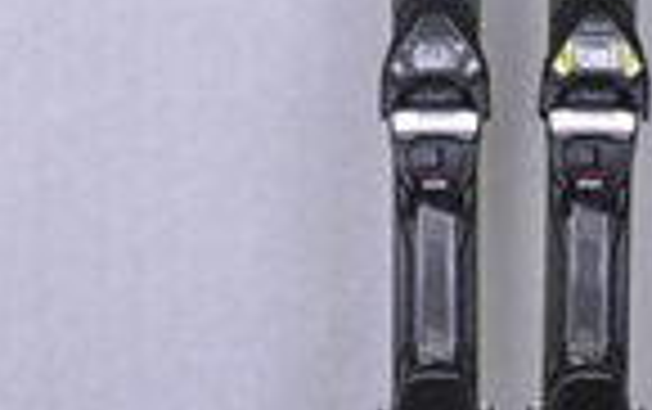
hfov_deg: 17.4
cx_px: 510
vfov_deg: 11.1
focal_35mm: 119
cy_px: 131
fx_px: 2110
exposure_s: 1/125
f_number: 8
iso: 3200
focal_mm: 25
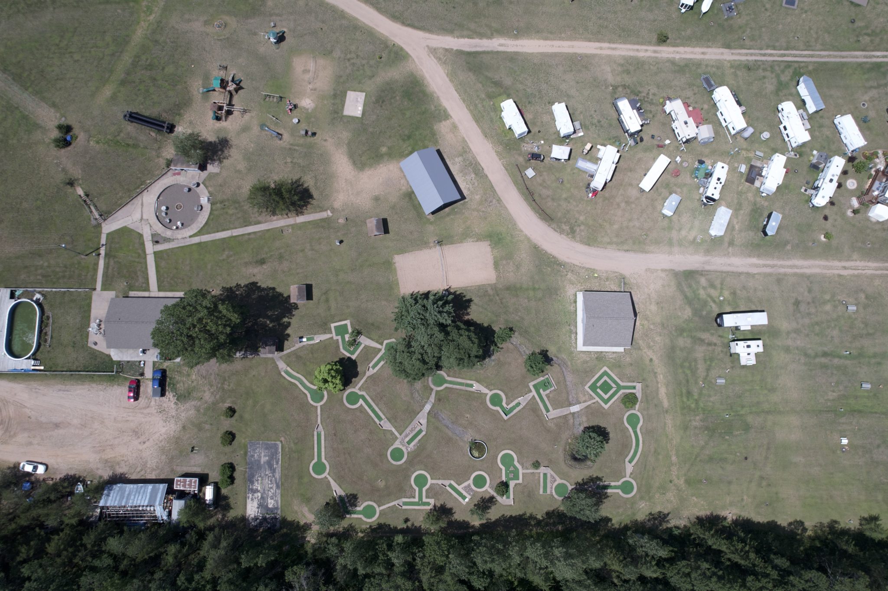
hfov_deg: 78.6
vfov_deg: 57.2
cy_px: 296
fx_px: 542
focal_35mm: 22
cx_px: 444
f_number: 2.8
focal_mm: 8.38
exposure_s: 1/500
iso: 100
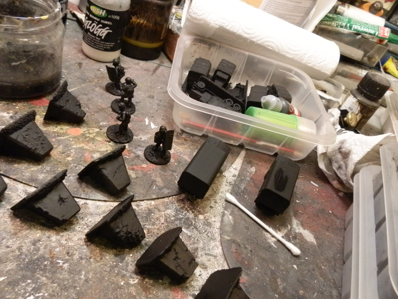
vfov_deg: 49.7
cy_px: 150
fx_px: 322
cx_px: 199
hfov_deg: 63.4
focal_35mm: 28
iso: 400
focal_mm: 5
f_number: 3.1
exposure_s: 1/50
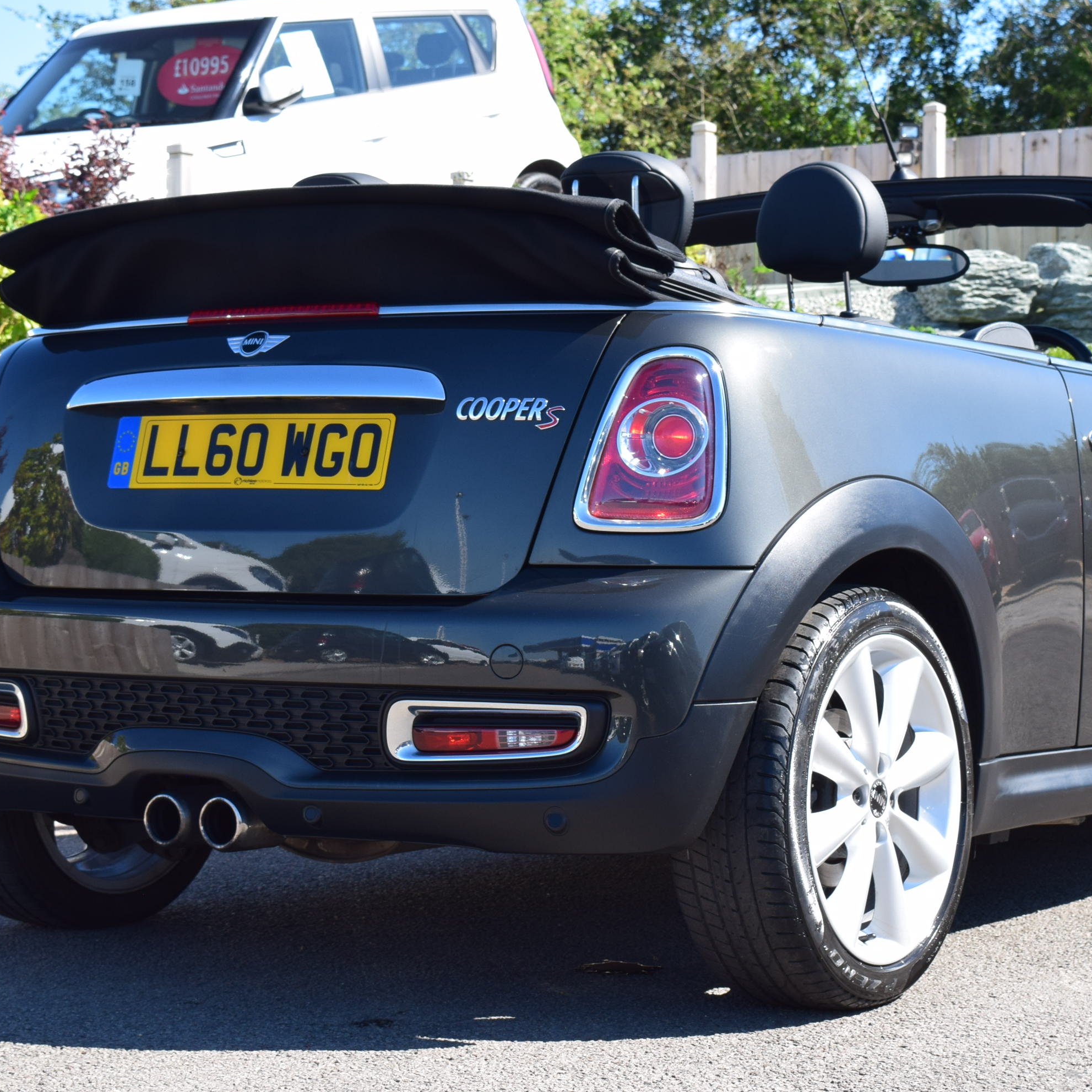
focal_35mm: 77
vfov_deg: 22.5
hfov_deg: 22.4
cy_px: 546
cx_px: 675
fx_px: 2748
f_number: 10
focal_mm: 40
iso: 400
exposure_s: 1/250
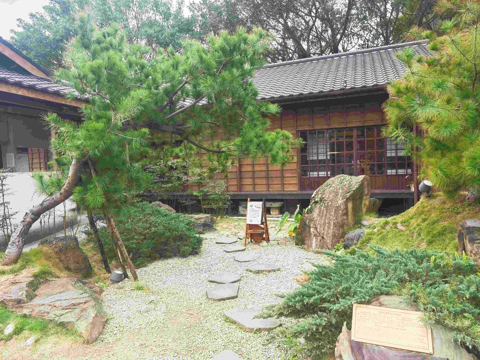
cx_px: 240
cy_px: 180
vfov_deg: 58.9
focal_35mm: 23
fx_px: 319
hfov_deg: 73.9
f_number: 2
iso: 100
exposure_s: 1/121
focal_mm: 8.72
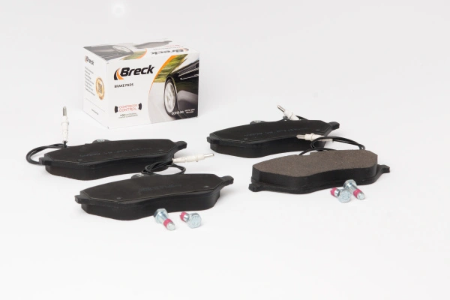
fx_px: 1031
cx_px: 225
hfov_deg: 24.6
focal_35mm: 82
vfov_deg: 16.6
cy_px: 150
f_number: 13
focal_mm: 55
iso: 100
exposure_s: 1/200
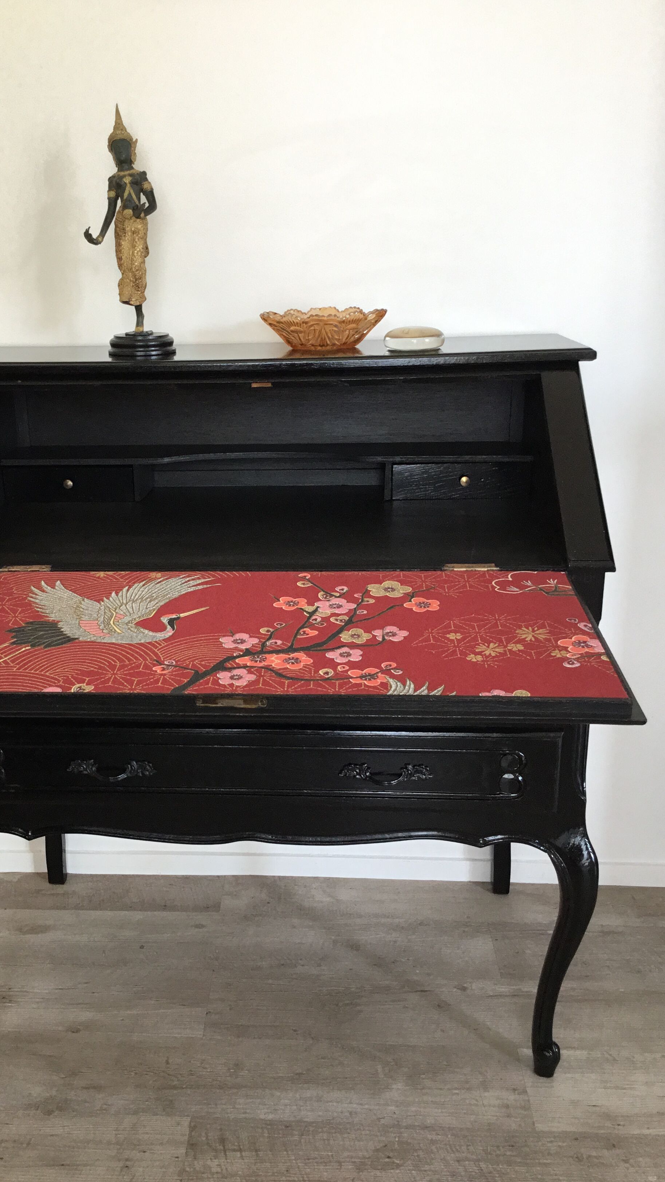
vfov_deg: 58.0
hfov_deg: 34.4
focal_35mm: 34
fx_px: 1066
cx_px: 230
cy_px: 588
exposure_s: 1/33
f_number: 2.4
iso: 80
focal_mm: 3.3
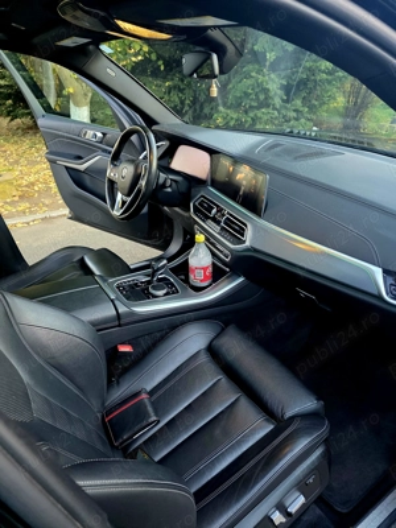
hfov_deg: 58.9
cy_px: 264
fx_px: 351
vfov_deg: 73.9
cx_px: 198
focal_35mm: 23
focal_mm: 6.3
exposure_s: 1/101
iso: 320
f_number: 1.7
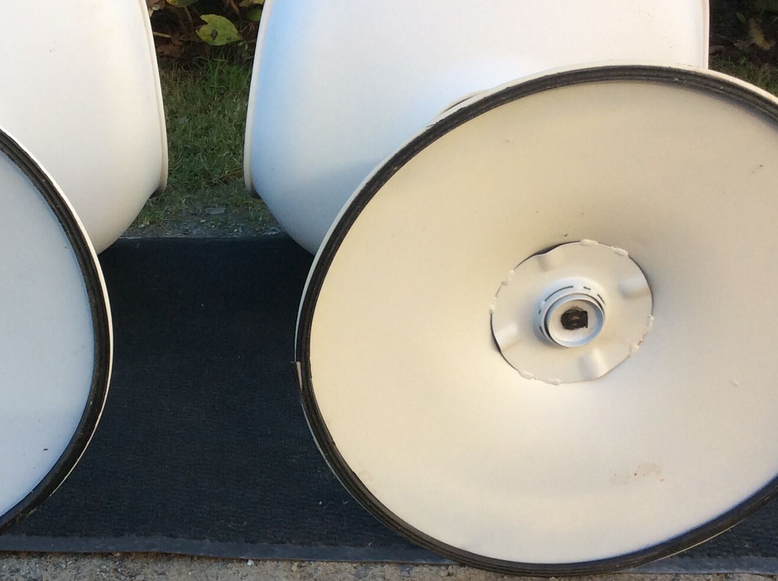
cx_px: 217
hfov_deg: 30.4
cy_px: 239
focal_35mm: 63
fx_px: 1413
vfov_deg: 23.2
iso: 32
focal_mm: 3.3
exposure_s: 1/226
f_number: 2.4
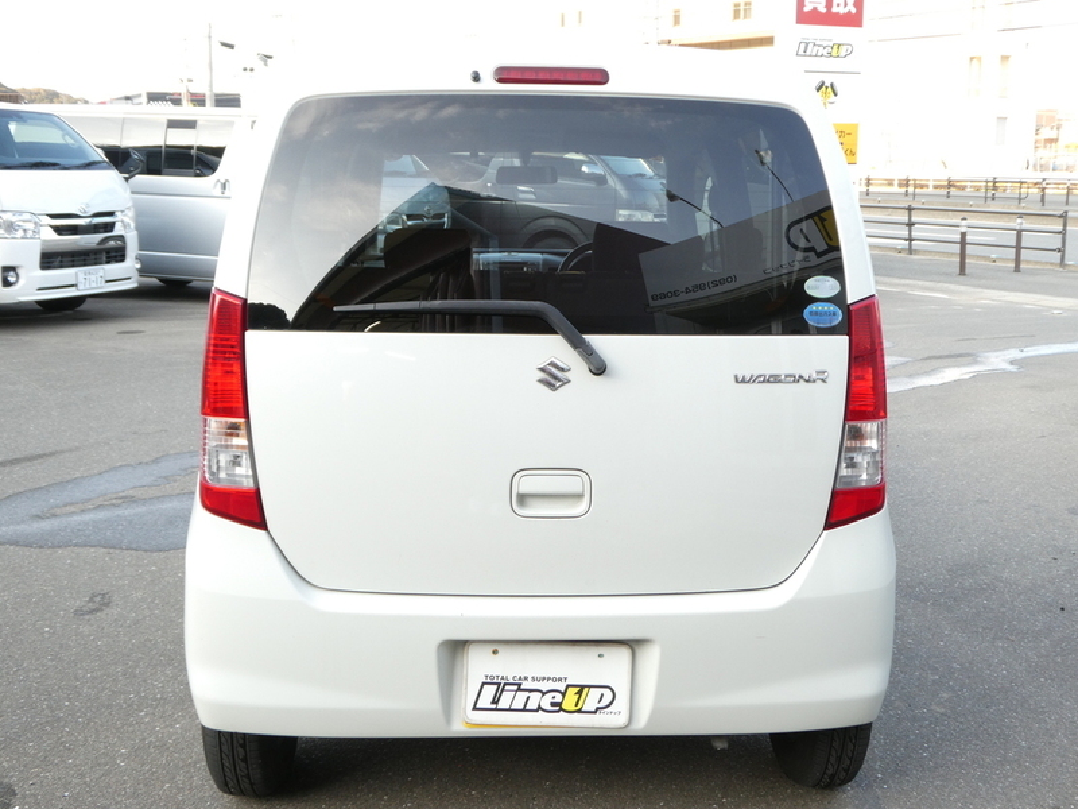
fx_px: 1152
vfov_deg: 38.7
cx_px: 539
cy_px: 404
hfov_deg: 50.1
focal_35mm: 37
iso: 100
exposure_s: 1/80
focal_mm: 6.7
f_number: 3.7
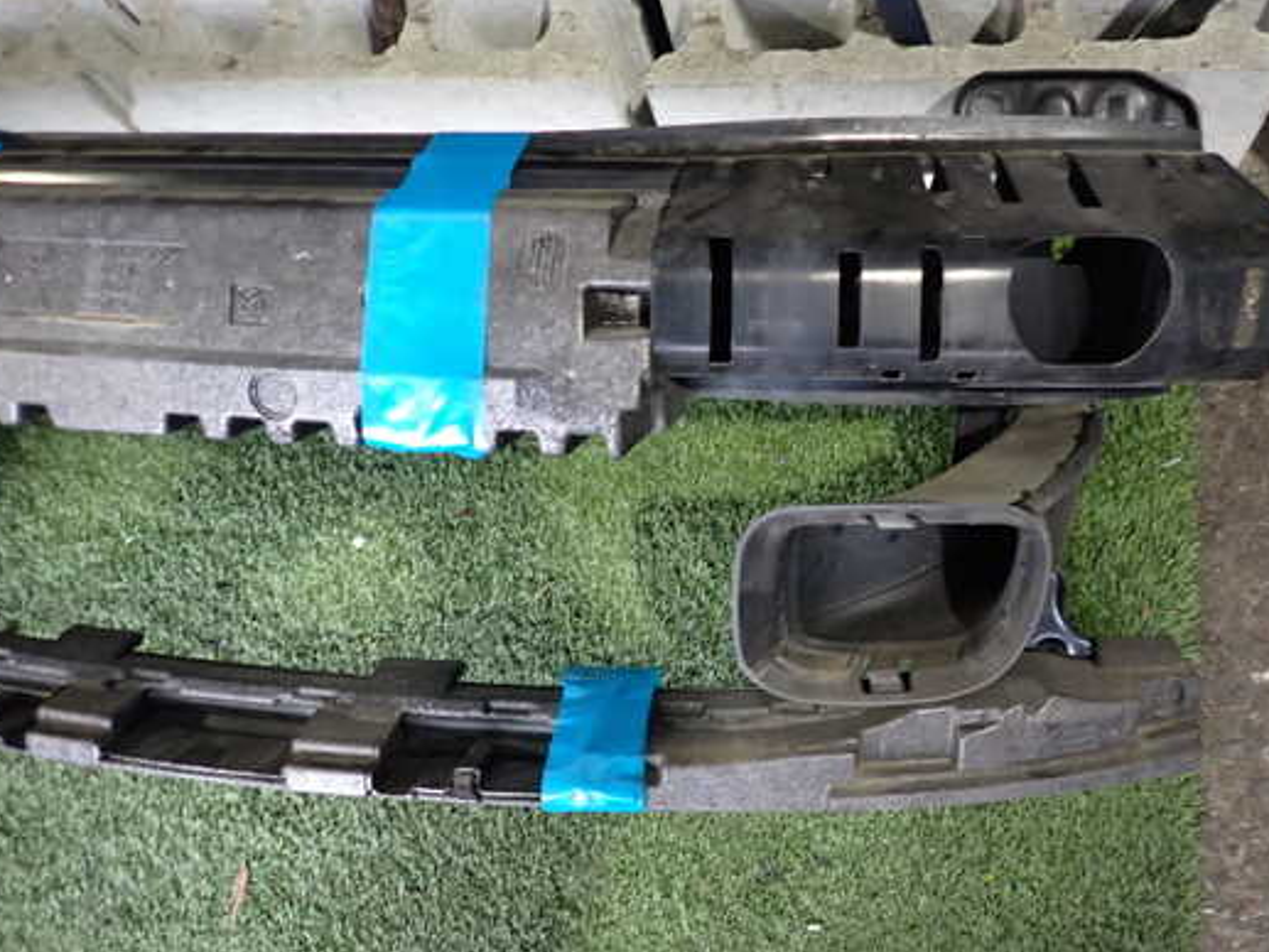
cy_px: 486
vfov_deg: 48.2
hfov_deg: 61.5
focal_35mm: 29
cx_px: 700
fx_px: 1063
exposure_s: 1/30
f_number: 2
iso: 400
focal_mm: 4.5
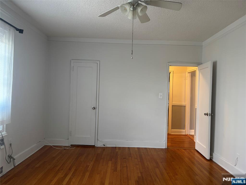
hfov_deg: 67.3
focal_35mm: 26
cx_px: 123
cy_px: 92
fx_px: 185
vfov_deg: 53.1
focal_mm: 5.96
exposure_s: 1/60
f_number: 1.6
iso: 160
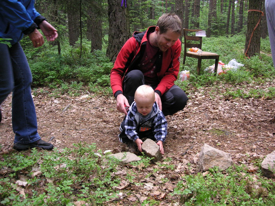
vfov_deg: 38.7
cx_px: 138
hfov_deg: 50.1
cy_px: 103
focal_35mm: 37
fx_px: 294
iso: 80
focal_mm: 6.1
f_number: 2.8
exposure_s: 1/45
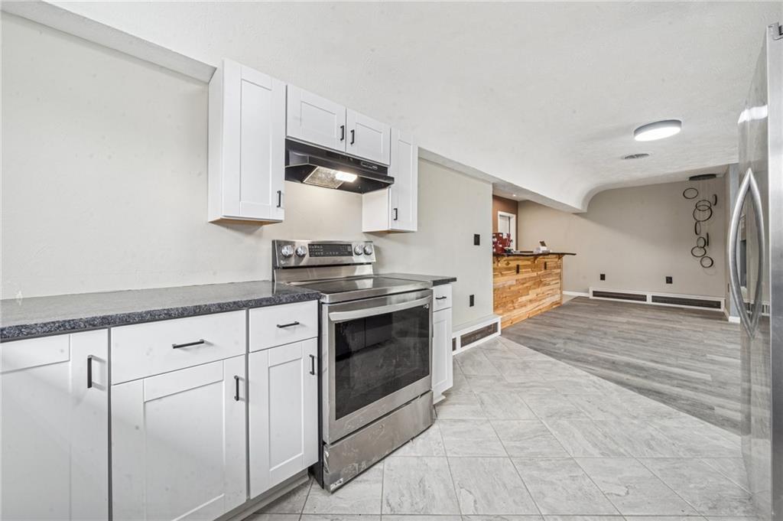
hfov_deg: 112.7
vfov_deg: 89.9
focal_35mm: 12
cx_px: 392
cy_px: 260
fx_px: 261
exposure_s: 1/2
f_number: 14
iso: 50
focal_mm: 12
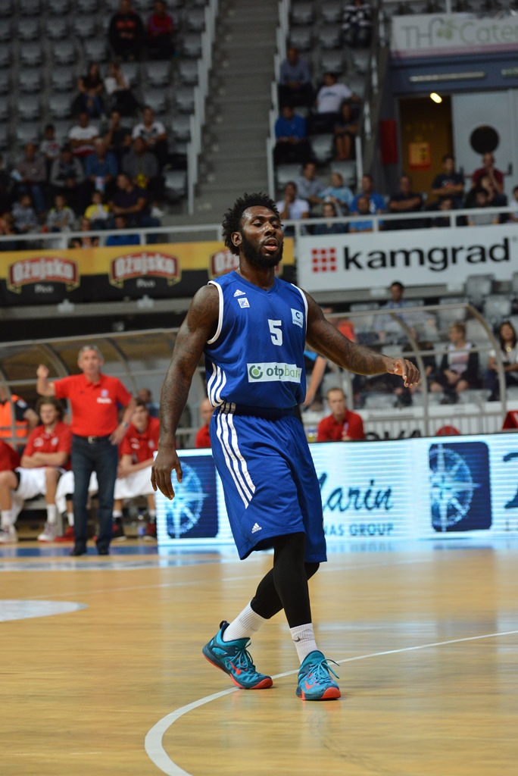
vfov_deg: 15.2
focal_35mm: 135
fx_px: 2910
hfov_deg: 10.2
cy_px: 388
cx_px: 259
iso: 2500
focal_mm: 135
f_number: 5.6
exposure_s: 1/500
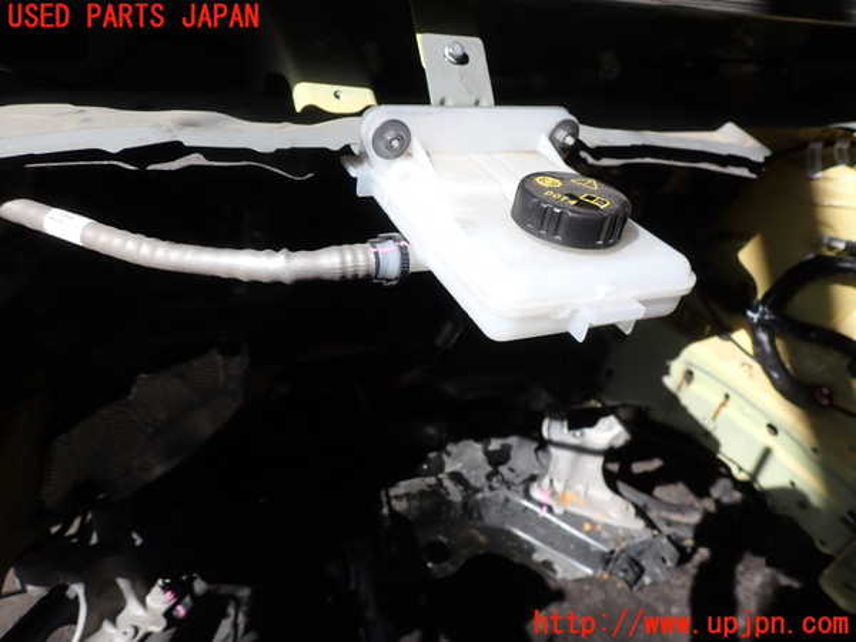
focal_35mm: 25
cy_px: 321
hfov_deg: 69.4
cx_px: 428
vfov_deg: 54.9
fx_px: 618
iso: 100
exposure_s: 1/125
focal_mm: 4.5
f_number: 8
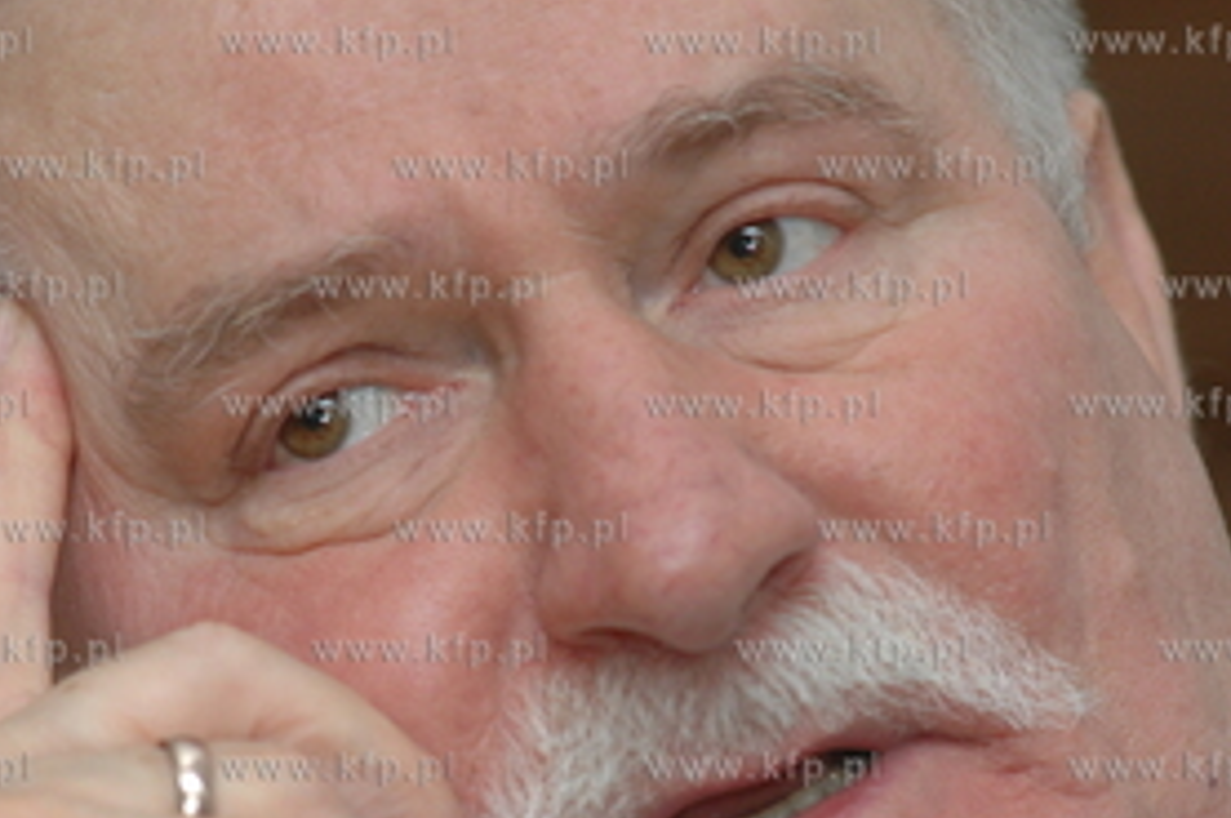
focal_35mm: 401
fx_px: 13686
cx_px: 667
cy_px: 587
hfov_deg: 5.1
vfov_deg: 3.4
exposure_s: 1/60
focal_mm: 185
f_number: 5
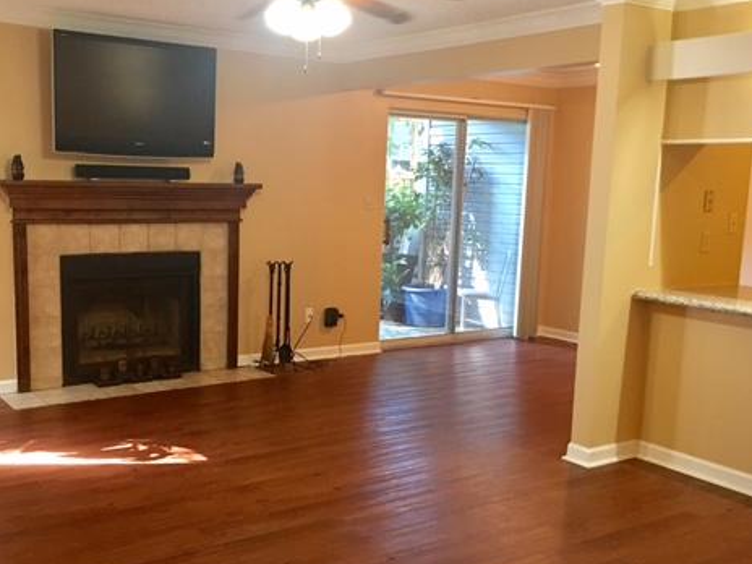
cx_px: 334
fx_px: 869
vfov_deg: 35.9
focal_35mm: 40
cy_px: 323
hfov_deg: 46.7
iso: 100
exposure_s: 1/15
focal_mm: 4.15
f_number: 2.2
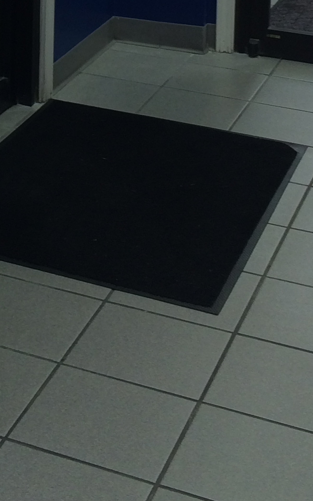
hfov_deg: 12.8
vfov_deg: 19.0
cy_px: -197
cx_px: -93
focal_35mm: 99
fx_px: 1351
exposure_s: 1/31
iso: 32
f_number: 2.2
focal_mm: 4.12
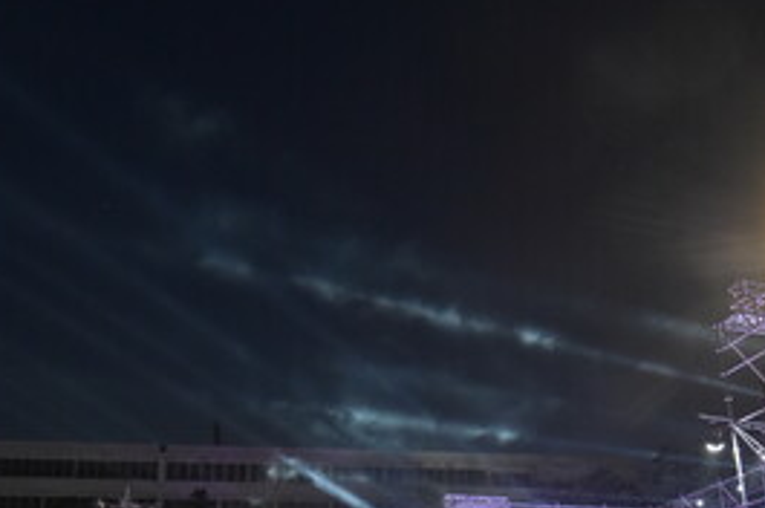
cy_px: 494
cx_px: 364
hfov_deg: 55.8
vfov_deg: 35.5
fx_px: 722
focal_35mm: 34
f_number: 5
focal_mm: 10
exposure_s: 1/25
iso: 2000
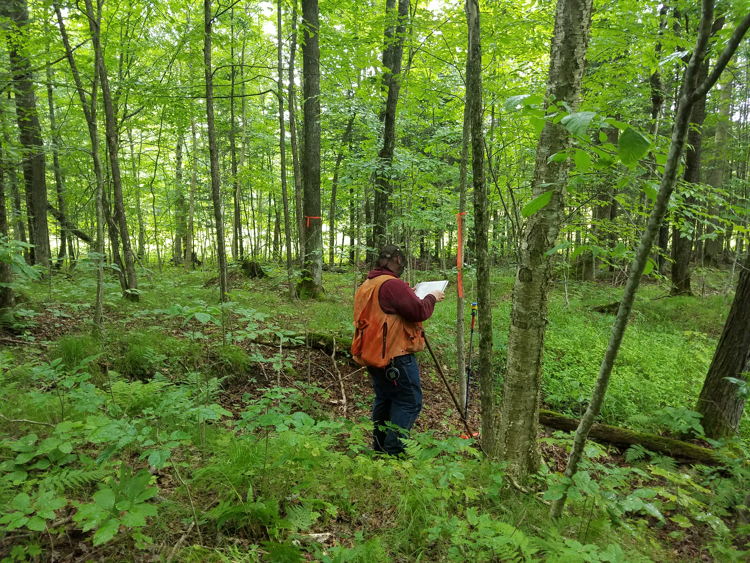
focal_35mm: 26
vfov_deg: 53.1
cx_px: 375
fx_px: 563
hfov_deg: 67.3
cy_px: 282
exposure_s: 1/40
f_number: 1.7
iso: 160
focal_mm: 4.2
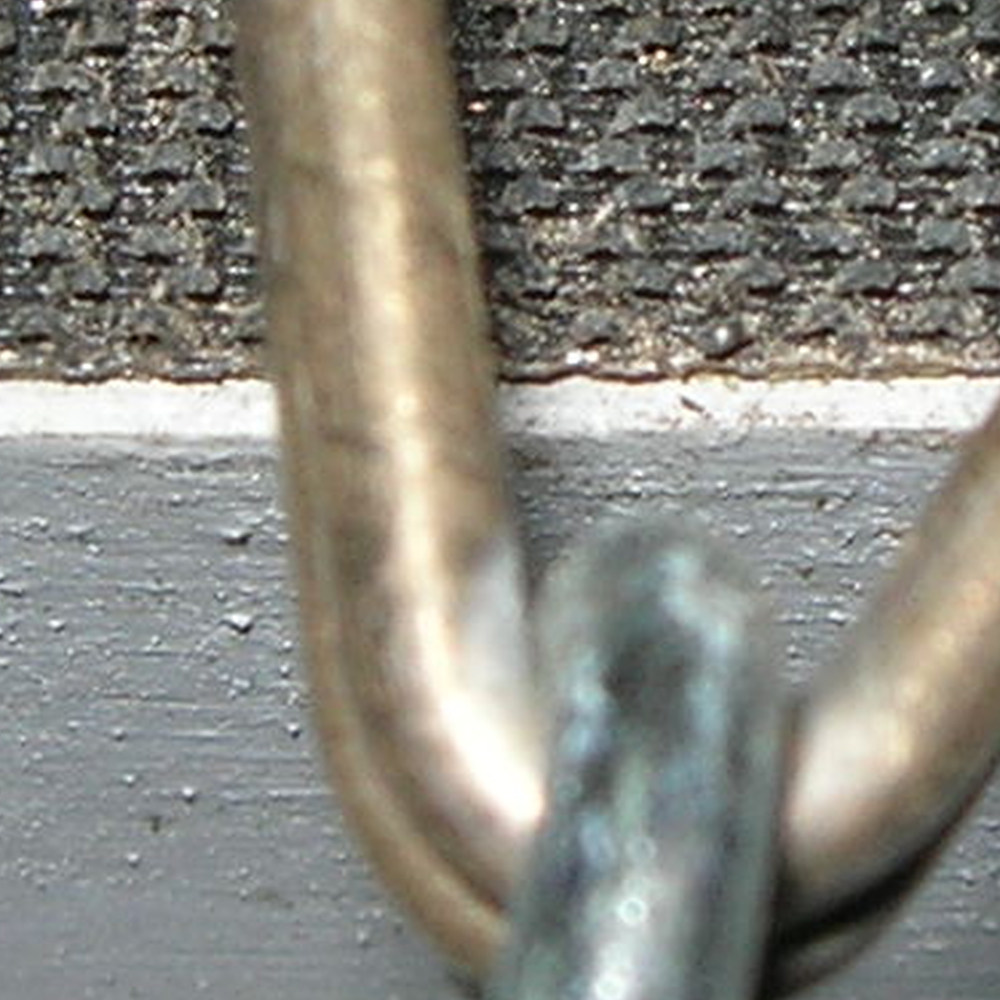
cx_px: 984
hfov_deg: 7.5
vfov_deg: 7.5
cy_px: -158
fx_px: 7615
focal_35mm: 233
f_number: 4.8
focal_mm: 7.8
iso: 64
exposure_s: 1/60.1
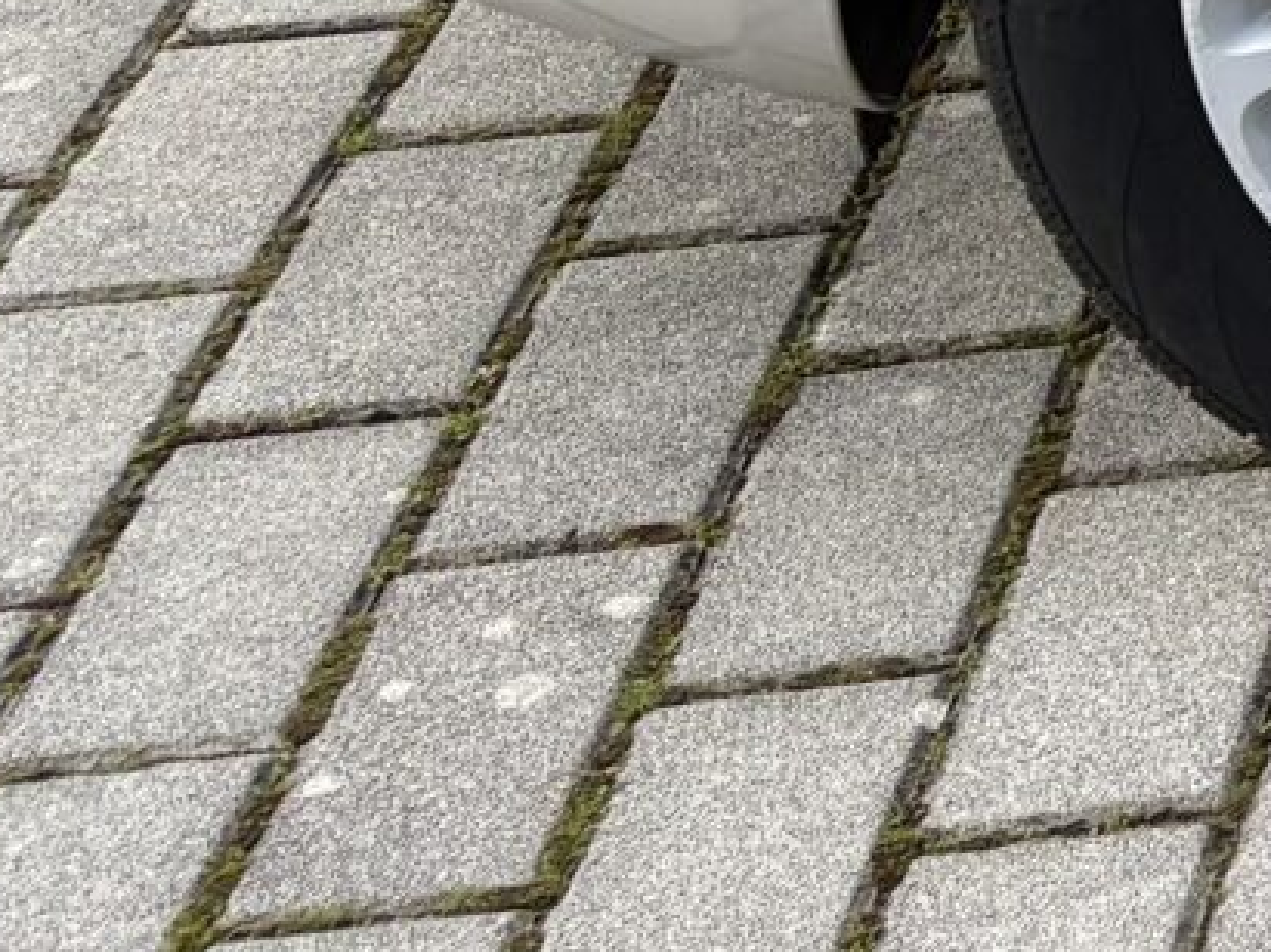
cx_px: 3816
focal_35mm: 162
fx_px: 5946
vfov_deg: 8.2
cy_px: -1542
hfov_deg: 9.5
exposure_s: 1/1451
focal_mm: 5.96
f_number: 1.6
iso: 50
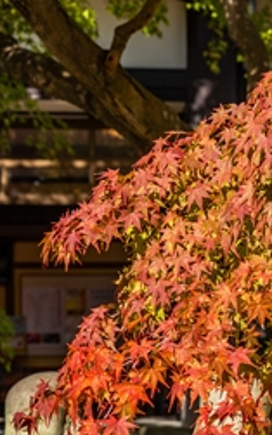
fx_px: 1174
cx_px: 207
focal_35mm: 99
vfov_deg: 20.9
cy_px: 315
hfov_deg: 13.2
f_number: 8
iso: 125
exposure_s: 1/250
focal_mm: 61
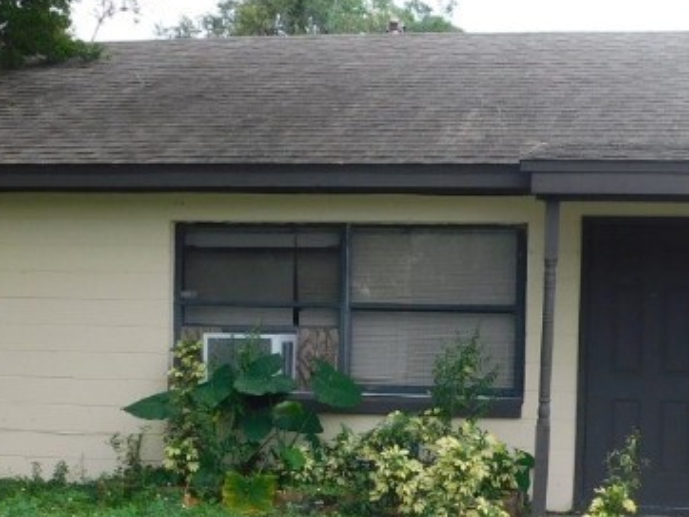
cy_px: 433
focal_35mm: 65
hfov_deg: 29.6
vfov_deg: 22.2
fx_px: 1295
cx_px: 463
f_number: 3
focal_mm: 4
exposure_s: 1/400
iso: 125
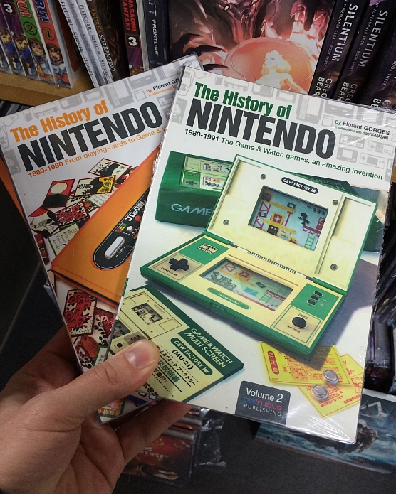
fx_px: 469
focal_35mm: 32
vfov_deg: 55.7
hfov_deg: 45.8
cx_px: 202
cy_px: 249
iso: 160
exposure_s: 1/33
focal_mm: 4.12
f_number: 2.2
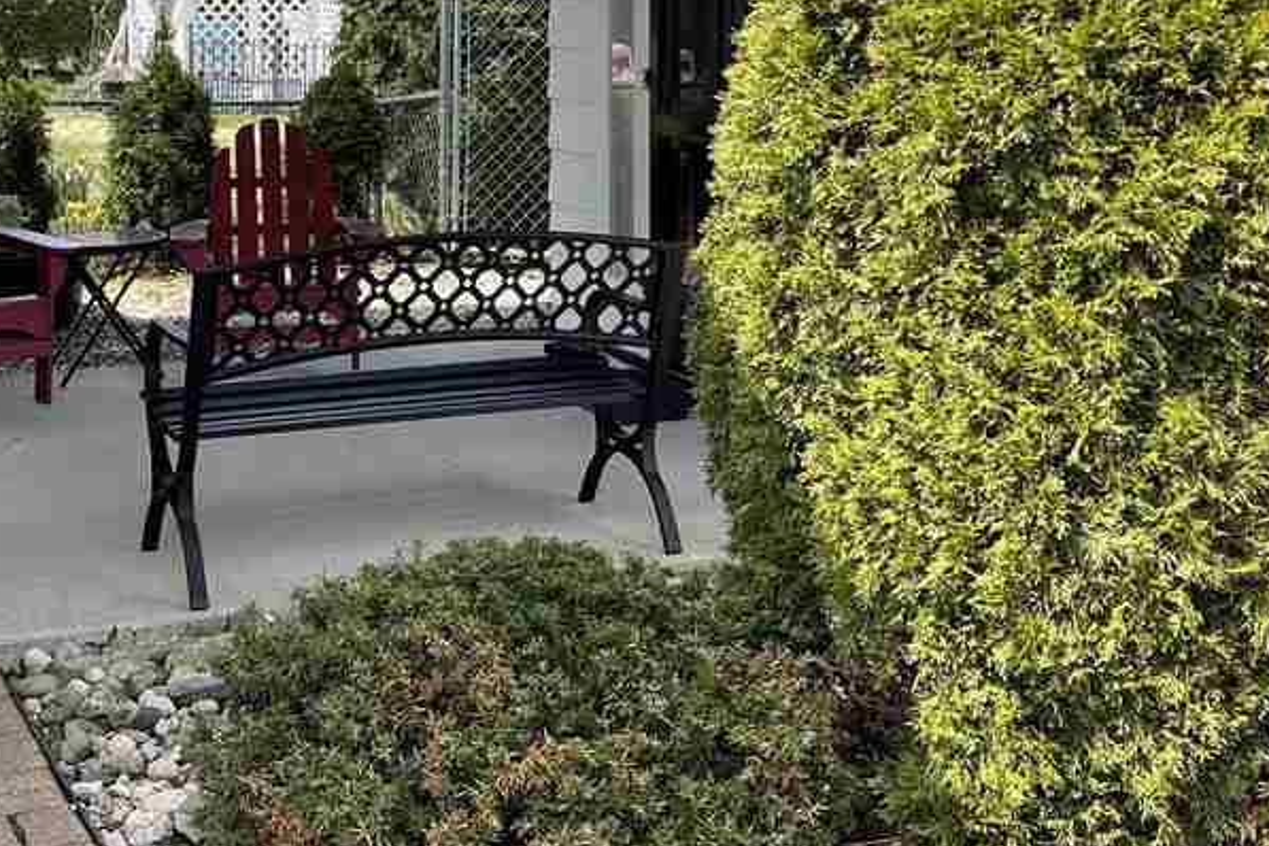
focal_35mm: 58
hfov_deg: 34.0
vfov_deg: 22.5
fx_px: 2044
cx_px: 374
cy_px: 13
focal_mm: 5.1
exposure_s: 1/861
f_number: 1.6
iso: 32
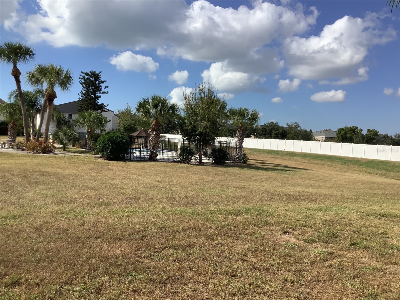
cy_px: 150
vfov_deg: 45.4
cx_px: 200
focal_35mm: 31
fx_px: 358
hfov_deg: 58.4
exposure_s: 1/1812
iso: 25
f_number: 2.4
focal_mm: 3.3
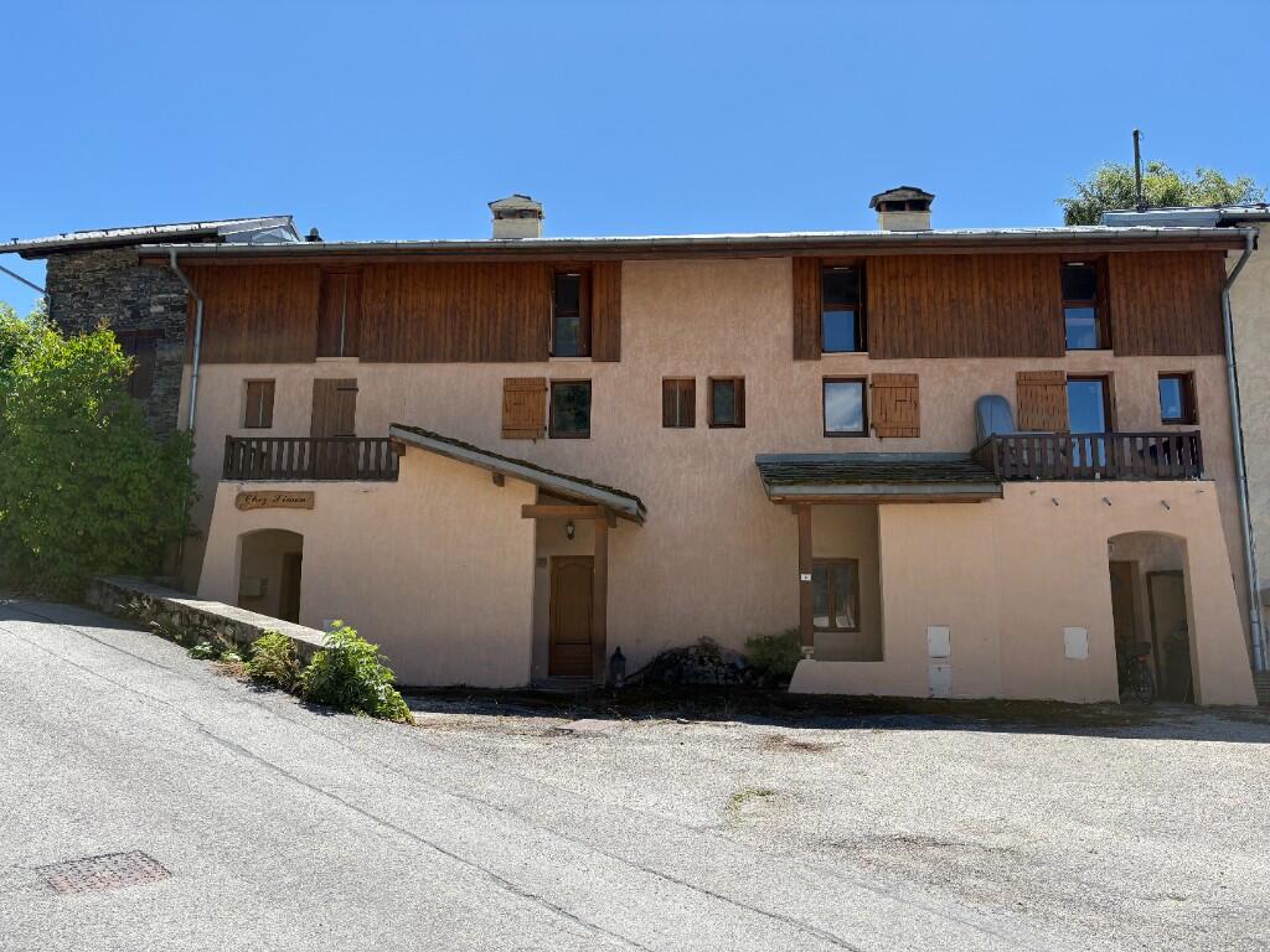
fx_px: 954
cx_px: 635
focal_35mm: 26
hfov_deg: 67.3
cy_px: 476
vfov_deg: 53.1
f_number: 1.6
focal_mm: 5.96
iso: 50
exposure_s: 1/2141
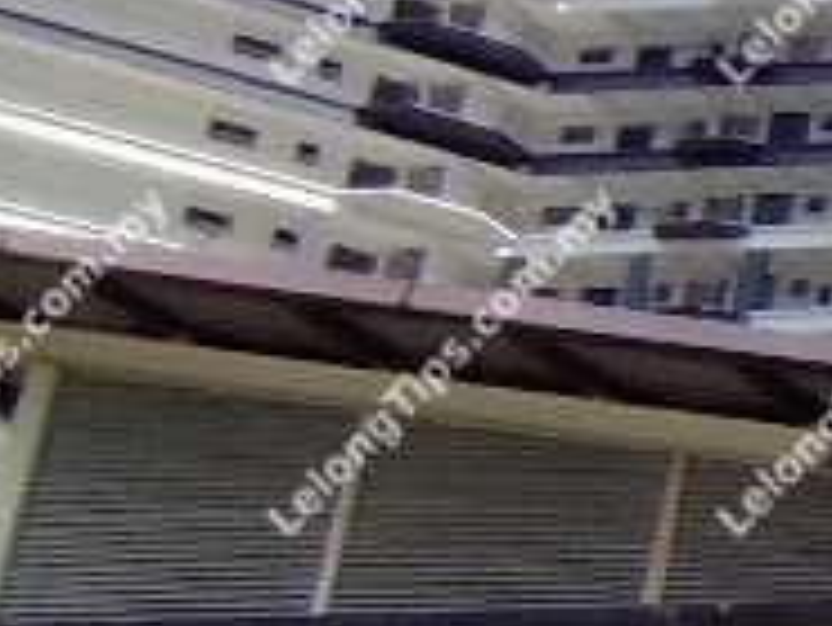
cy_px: 383
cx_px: 2494
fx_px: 2525
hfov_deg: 11.3
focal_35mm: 105
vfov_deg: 14.1
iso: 50
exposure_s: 1/4370
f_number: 2.2
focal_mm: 1.65
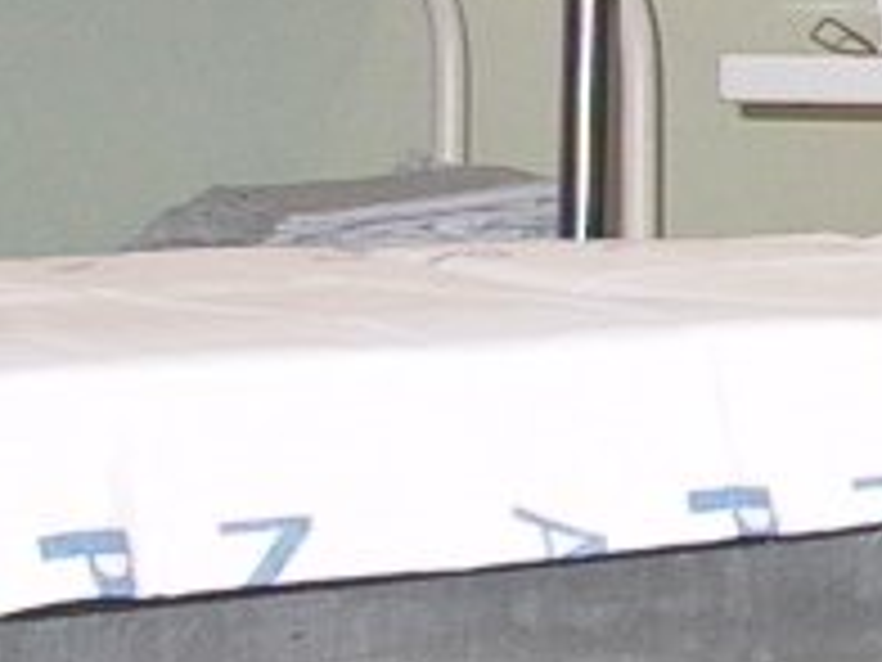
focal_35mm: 217
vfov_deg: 6.7
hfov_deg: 8.1
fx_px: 5529
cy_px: -518
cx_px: 2444
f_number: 2.13
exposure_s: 1/64.2
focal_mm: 8.19
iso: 100
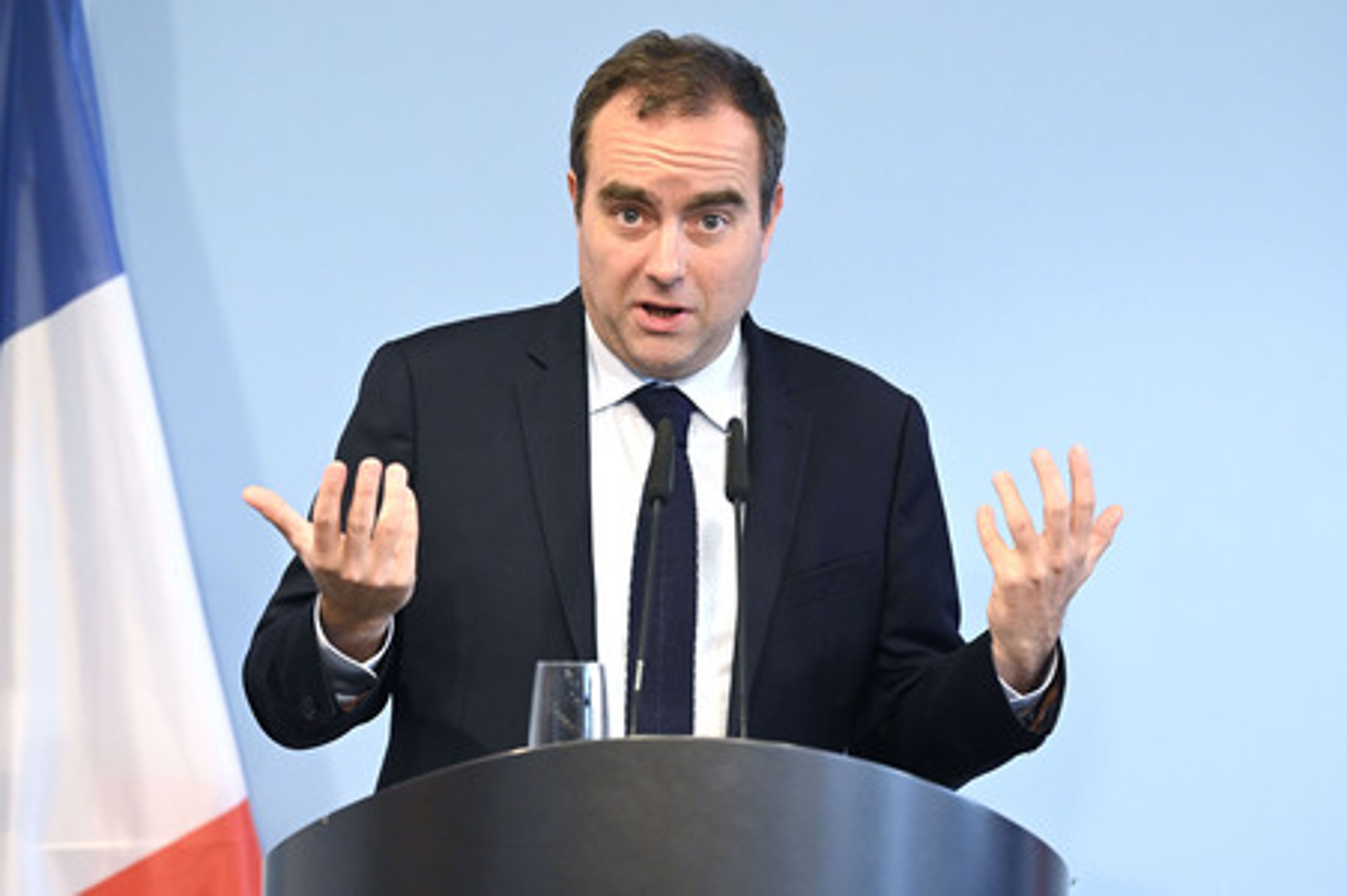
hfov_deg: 10.3
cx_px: 674
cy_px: 448
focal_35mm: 200
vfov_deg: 6.9
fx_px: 7478
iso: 5000
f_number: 4.5
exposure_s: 1/400
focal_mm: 200
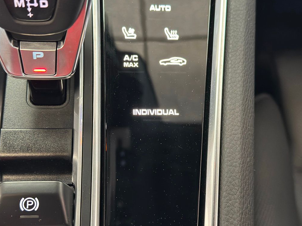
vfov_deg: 29.7
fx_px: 427
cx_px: 152
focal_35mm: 49
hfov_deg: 38.9
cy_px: 114
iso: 640
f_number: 1.78
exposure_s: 1/37
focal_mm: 6.86
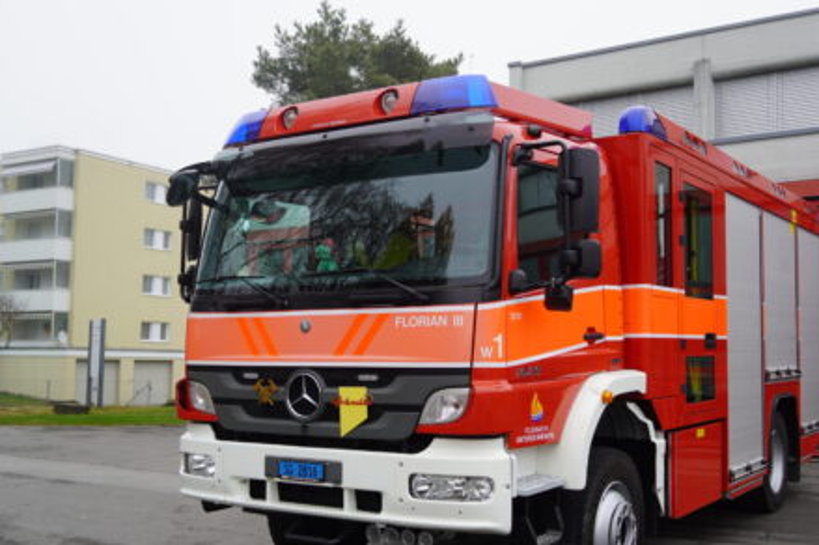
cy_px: 314
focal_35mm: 42
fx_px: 955
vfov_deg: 31.8
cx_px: 463
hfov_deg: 46.3
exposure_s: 1/60
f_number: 4
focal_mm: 24
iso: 100
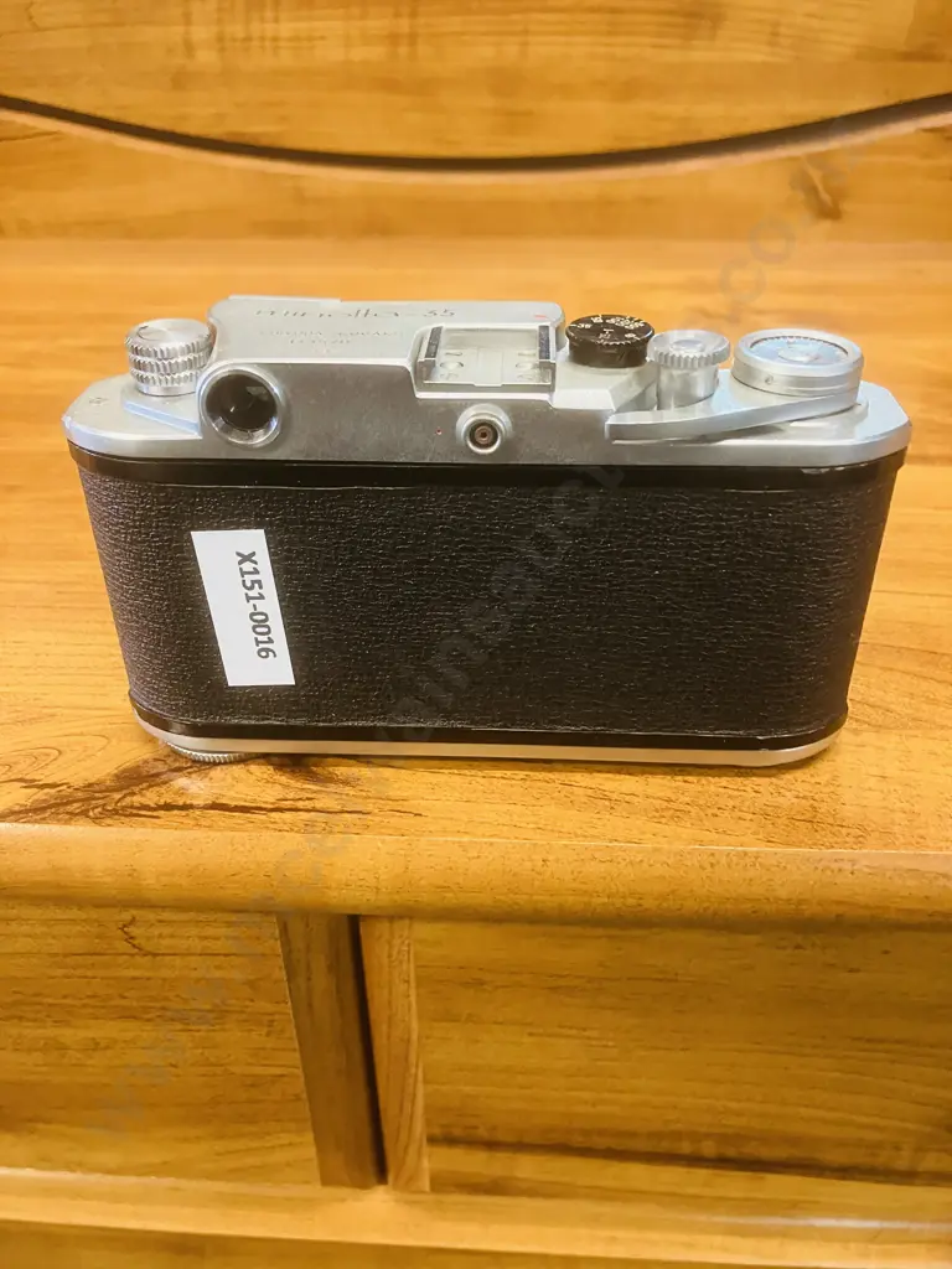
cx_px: 476
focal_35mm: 28
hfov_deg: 49.7
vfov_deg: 63.4
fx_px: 1027
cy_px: 634
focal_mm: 3.99
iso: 320
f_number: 1.8
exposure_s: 1/50
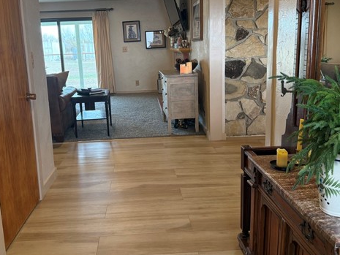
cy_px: 102
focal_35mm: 33
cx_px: 147
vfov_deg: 42.8
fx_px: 324
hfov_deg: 55.2
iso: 320
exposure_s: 1/120
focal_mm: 6.76
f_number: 1.78
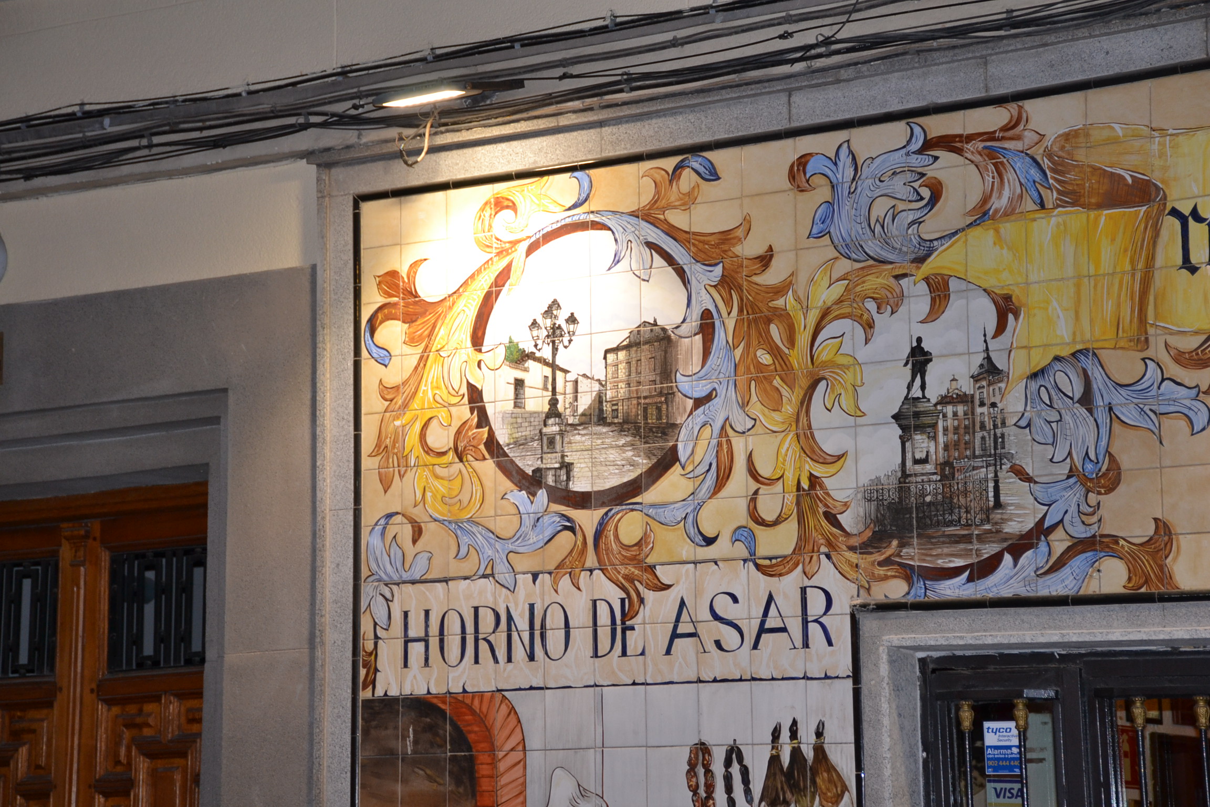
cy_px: 404
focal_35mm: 90
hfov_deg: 22.6
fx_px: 3025
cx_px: 605
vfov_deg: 15.2
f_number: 5
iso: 400
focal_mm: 60
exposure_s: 1/60
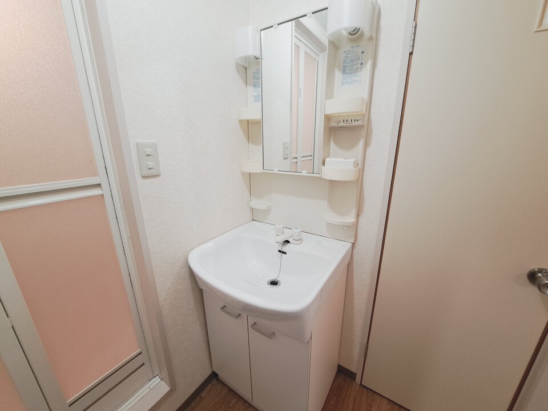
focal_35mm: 13
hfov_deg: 106.2
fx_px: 206
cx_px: 274
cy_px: 206
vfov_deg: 89.9
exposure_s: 1/40
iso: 125
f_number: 2.2
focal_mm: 1.74
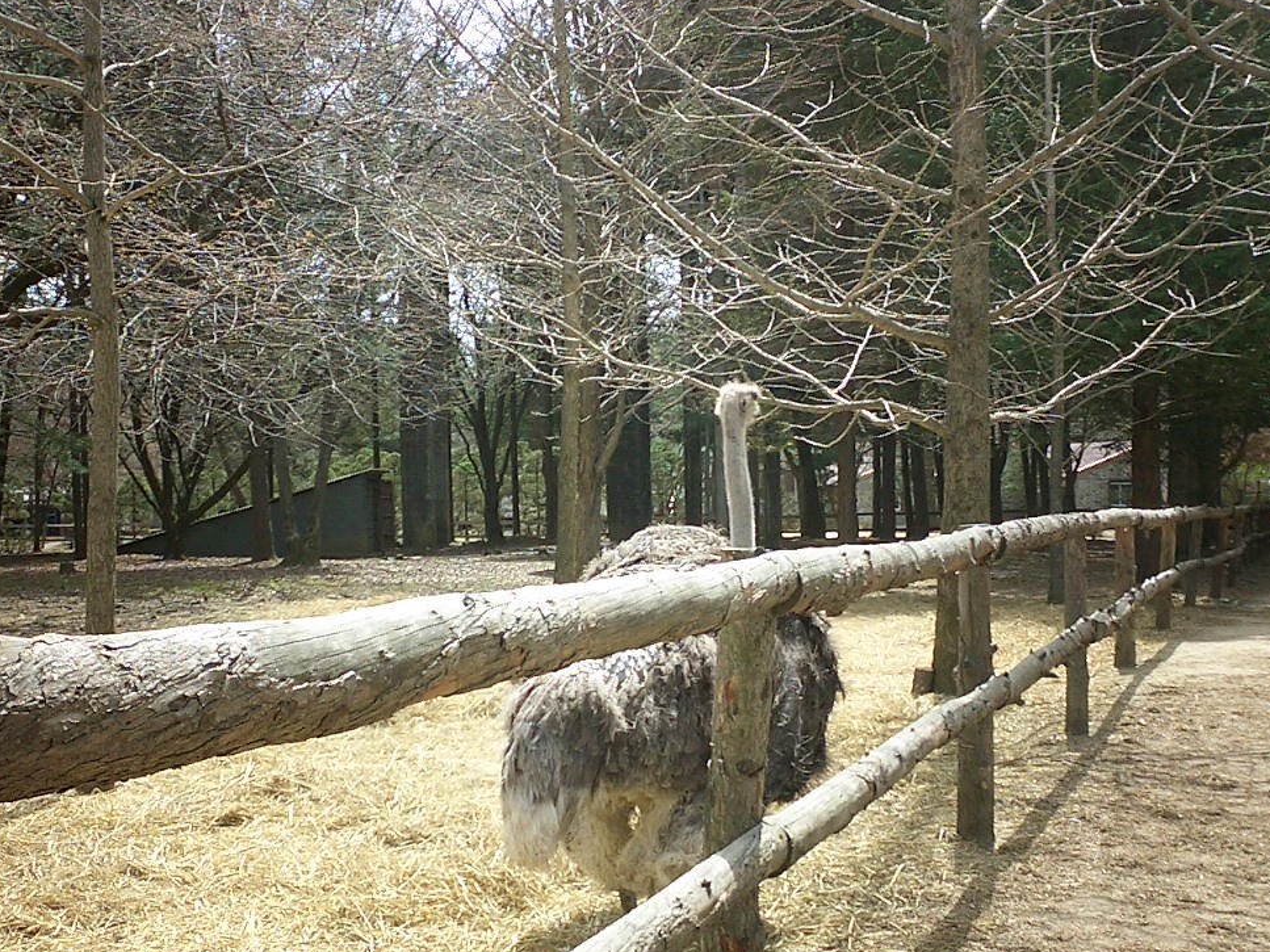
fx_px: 1798
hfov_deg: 38.9
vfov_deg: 29.6
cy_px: 549
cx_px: 628
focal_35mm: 49
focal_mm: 5.6
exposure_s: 1/400
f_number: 3.5
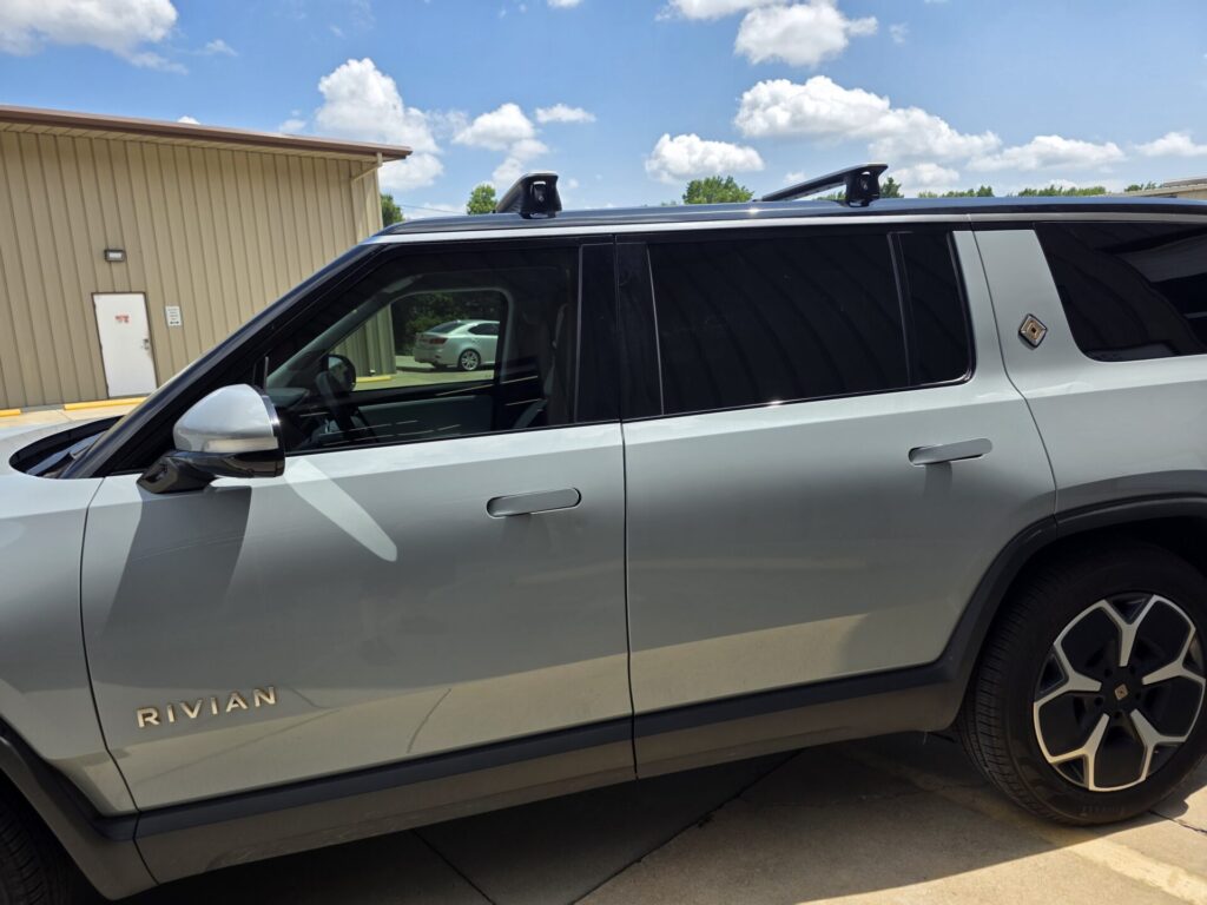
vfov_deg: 58.9
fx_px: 802
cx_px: 604
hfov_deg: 73.9
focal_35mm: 23
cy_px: 452
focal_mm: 6.3
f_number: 1.7
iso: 80
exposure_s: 1/4333
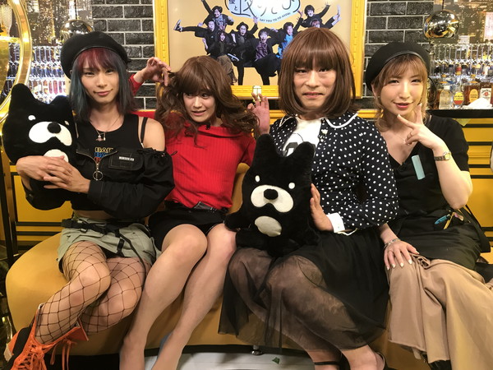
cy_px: 185
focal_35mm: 28
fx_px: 399
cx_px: 246
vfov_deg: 49.7
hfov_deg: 63.4
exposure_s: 1/17
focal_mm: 3.99
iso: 40
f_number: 1.8
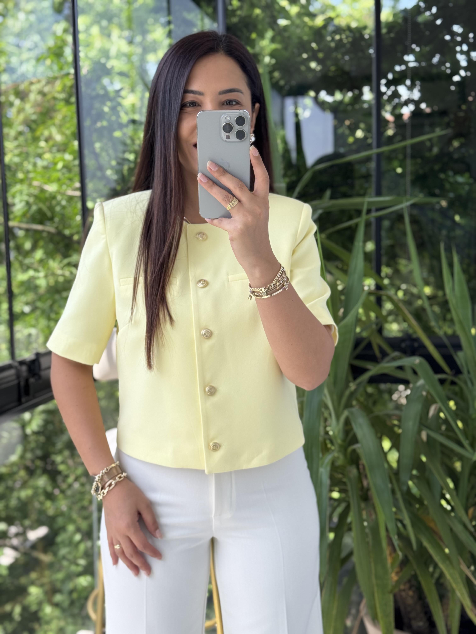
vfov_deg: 39.7
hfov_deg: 30.3
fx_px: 880
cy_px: 317
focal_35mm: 48
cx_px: 238
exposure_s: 1/227
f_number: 1.78
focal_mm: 6.76
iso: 64
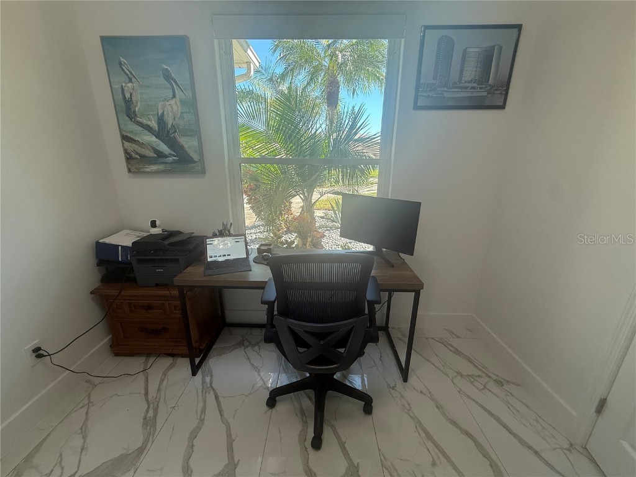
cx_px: 318
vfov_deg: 85.7
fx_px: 257
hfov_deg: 102.1
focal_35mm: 14
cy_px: 238
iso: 125
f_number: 2.2
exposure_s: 1/120
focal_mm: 2.22
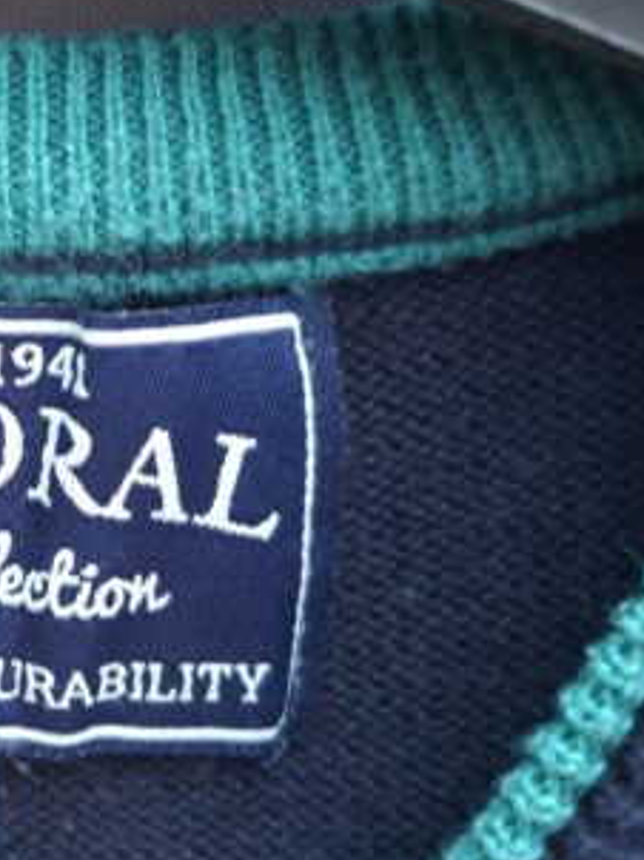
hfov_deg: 22.3
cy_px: 370
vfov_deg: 31.7
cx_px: -117
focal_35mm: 61
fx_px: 1515
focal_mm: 5.54
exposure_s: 1/33
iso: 400
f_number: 1.8
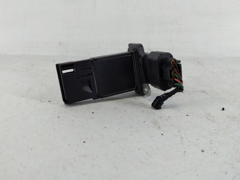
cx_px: 120
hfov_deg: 69.4
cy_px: 90
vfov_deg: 54.9
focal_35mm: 25
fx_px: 173
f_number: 1.73
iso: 55
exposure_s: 1/110
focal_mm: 4.38
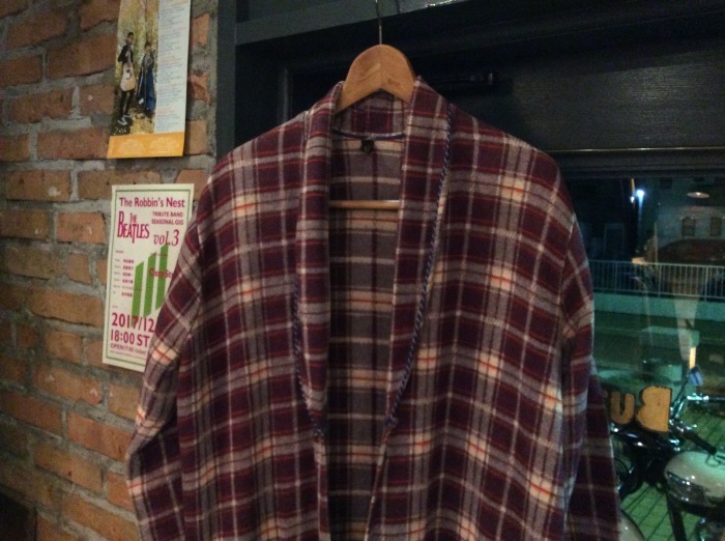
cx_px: 362
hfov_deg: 56.9
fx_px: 669
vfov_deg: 44.0
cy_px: 270
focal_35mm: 32
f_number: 2.4
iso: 400
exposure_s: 1/17
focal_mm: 3.3
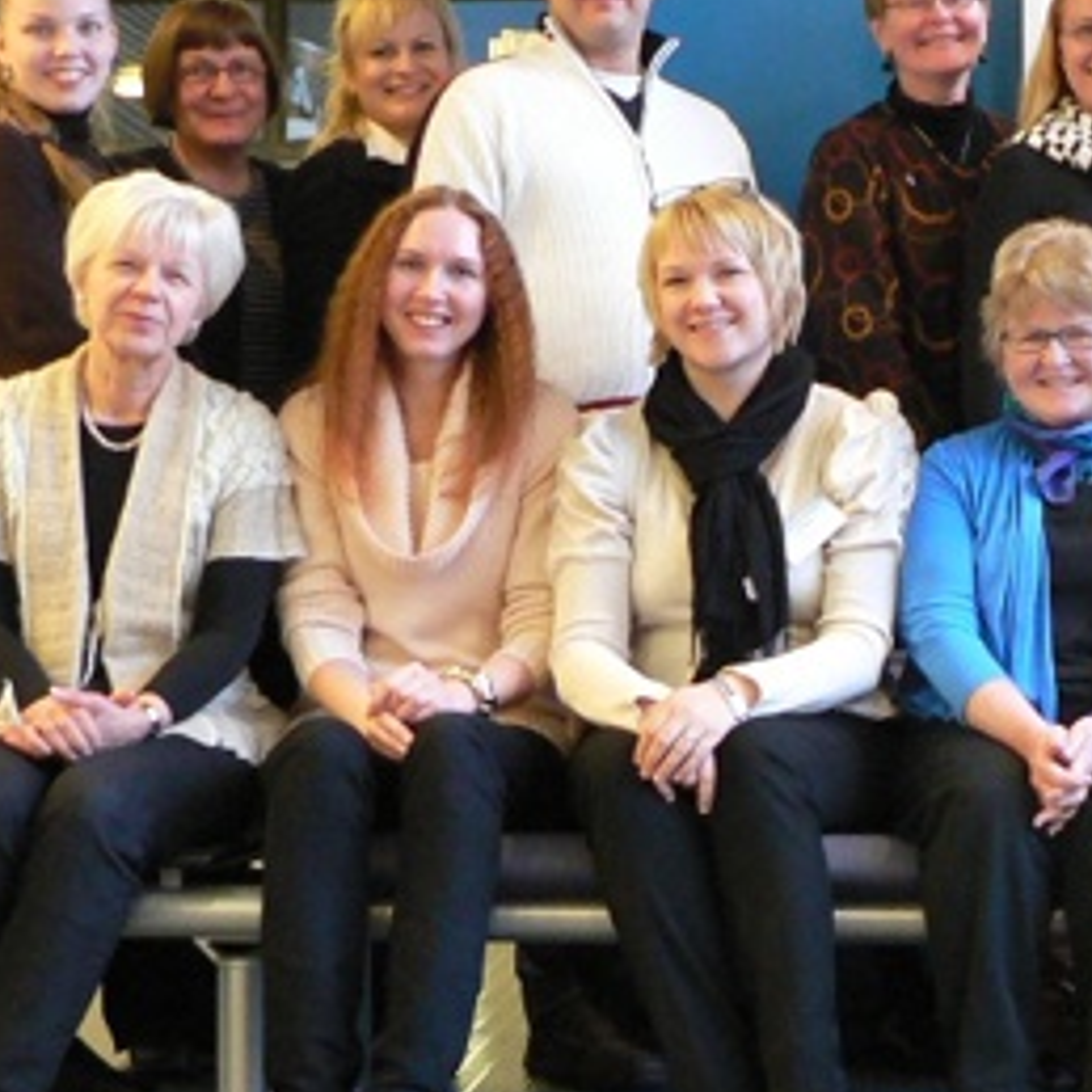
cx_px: 1039
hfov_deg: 19.9
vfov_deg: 20.4
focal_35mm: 85
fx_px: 3034
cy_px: 626
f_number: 2.8
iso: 200
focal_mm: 6
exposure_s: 1/5
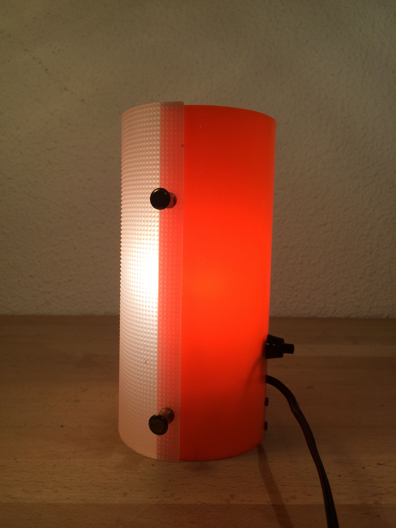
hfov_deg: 48.2
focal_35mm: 29
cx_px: 198
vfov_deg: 61.7
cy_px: 264
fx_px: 442
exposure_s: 1/109
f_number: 2.2
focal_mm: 4.15
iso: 32
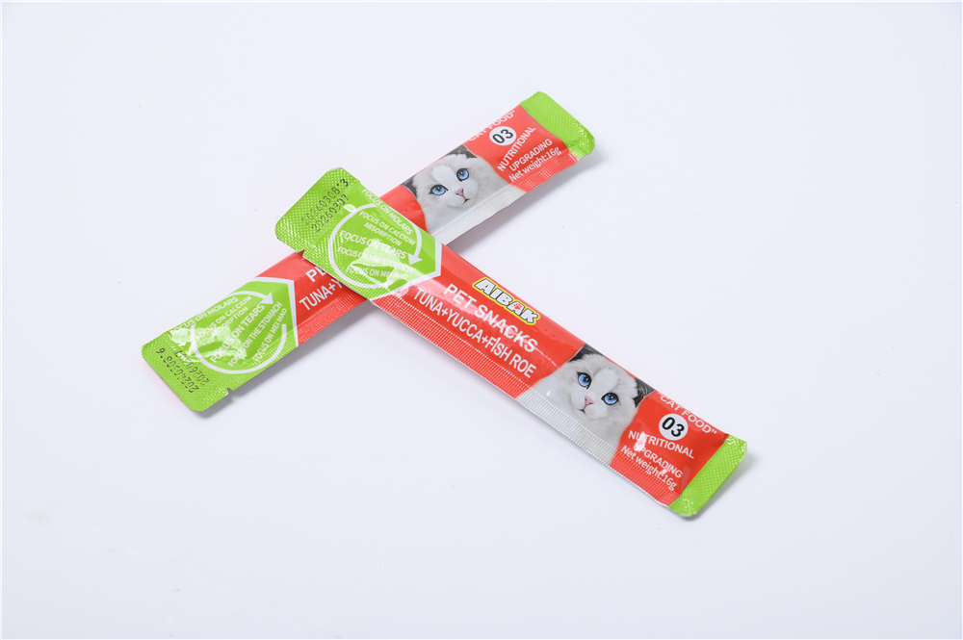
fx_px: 2806
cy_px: 320
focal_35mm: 105
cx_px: 482
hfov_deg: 19.5
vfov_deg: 13.0
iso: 125
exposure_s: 1/125
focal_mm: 105
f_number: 11
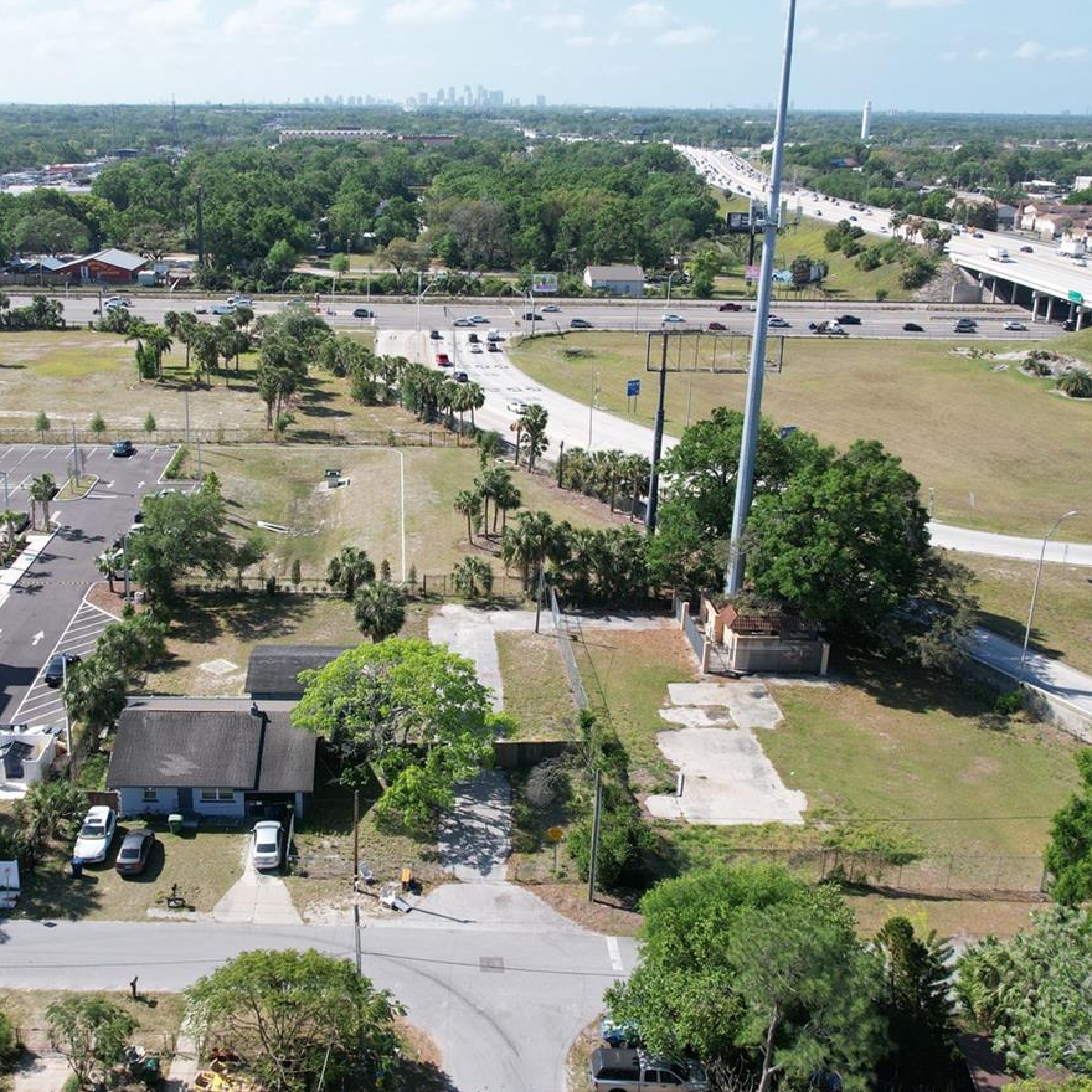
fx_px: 1213
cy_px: 496
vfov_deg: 48.4
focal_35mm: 34
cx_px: 393
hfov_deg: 47.9
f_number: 2.8
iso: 150
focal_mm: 8.38
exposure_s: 1/1600
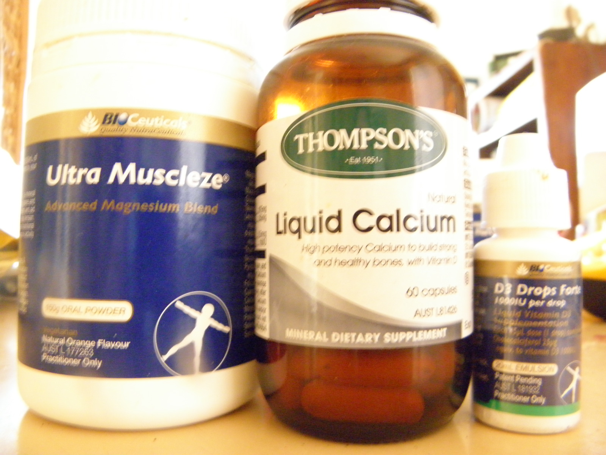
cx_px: 303
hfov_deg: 63.4
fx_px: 490
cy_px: 228
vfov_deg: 49.7
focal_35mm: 28
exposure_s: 1/8
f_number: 3.5
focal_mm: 5
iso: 800
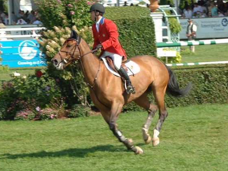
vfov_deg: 5.5
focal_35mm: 271
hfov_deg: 7.3
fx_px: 1783
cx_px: 108
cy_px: 86
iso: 400
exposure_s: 1/160
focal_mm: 165
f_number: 15
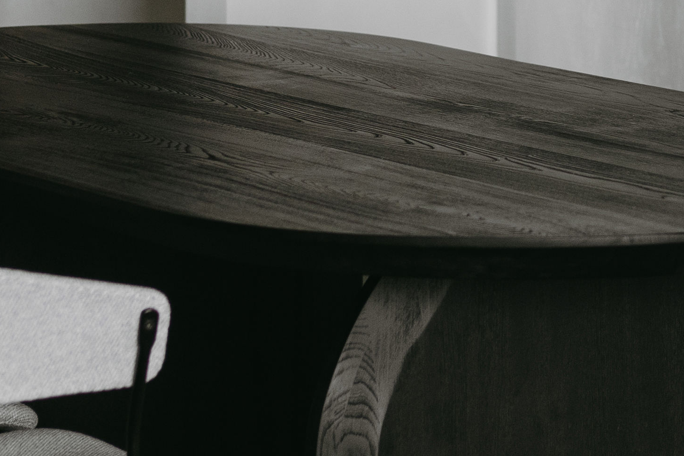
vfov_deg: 6.0
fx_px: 4257
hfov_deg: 9.1
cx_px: 764
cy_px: -353
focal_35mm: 224
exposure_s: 1/250
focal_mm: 55
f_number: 2.8
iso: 500
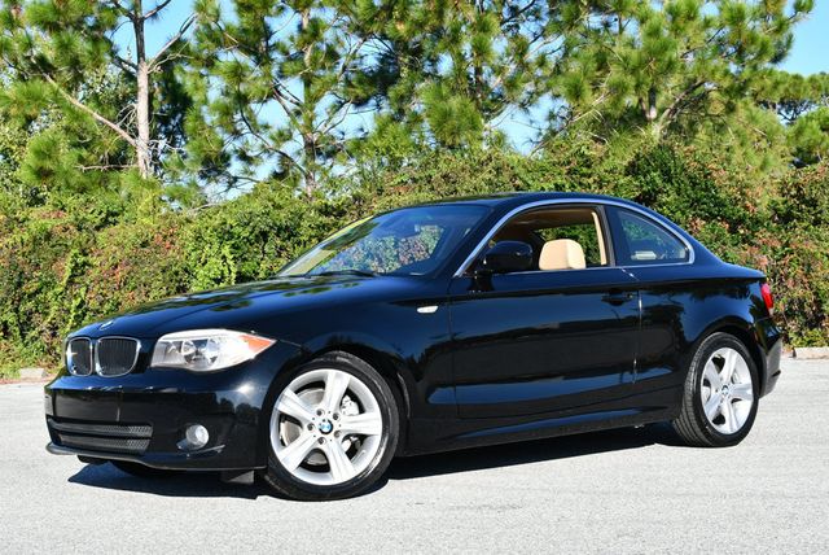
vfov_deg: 23.4
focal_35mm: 58
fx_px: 1337
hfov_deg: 34.5
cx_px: 414
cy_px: 278
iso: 140
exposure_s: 1/250
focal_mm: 29
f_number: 8
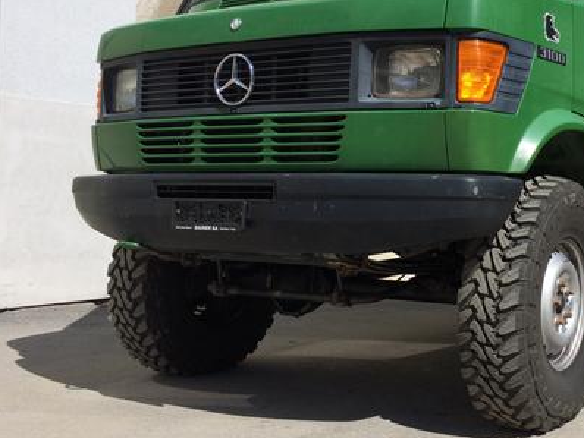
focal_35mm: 51
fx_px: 861
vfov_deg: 28.3
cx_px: 486
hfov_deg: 35.9
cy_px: 122
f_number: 2.2
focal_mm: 4.15
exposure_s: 1/2933
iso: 32
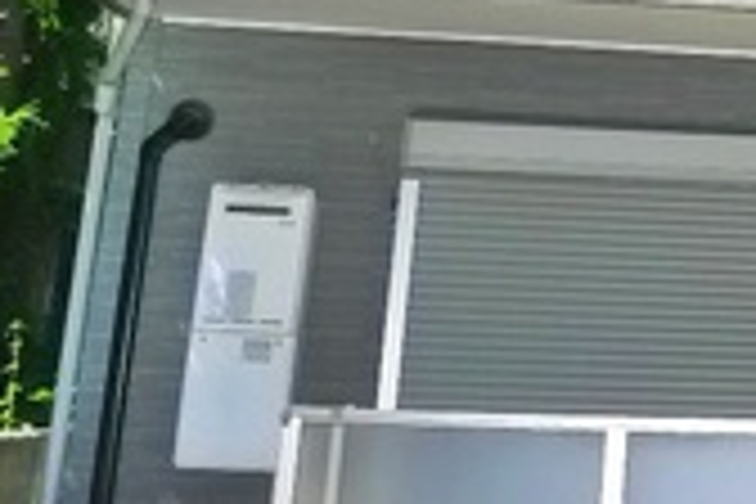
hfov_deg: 17.2
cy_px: -61
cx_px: 1215
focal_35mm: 104
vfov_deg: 12.9
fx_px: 2184
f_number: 4
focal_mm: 5.1
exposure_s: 1/640
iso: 400
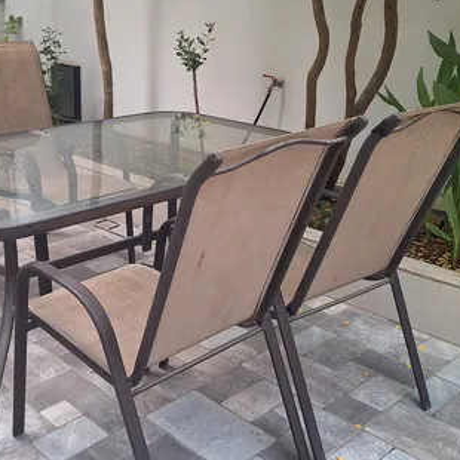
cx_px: 123
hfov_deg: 39.1
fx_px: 631
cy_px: 246
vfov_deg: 40.0
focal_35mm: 42
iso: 40
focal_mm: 5.54
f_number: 1.8
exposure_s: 1/105
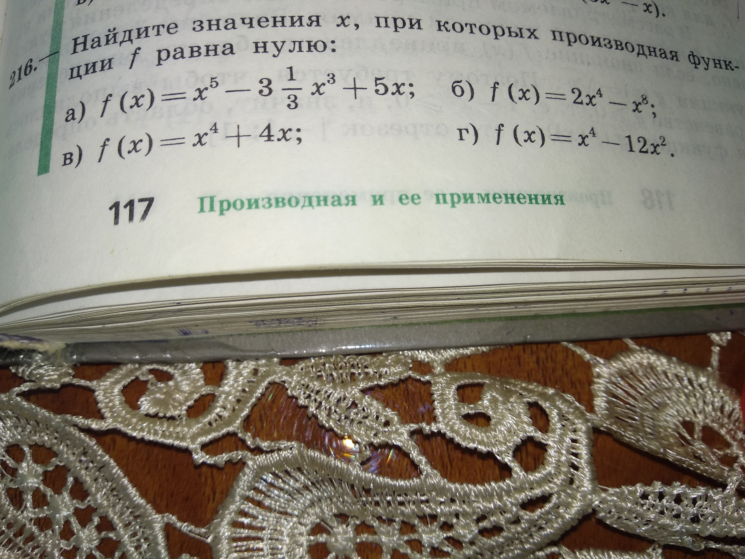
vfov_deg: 53.1
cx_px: 372
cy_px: 280
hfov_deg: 67.3
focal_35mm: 26
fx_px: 560
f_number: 2.2
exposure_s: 1/277
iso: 100
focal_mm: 3.81
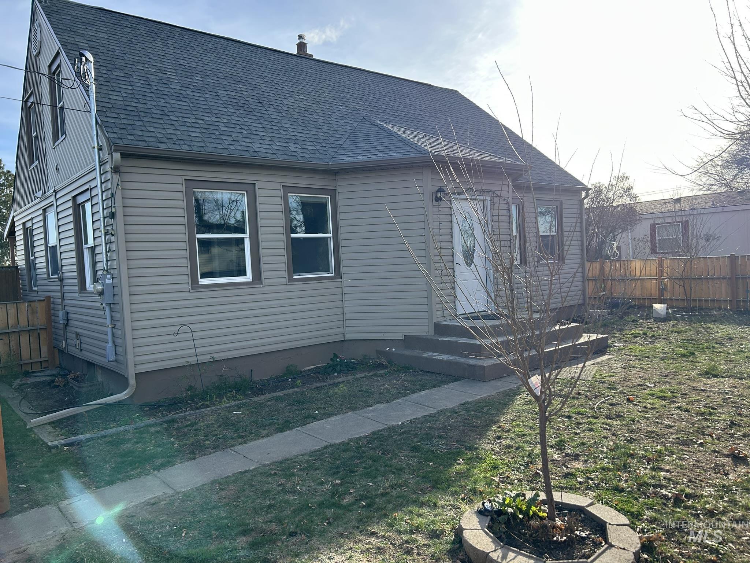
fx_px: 563
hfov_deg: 67.3
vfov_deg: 53.1
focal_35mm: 26
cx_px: 375
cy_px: 282
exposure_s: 1/1311
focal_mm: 5.7
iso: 50
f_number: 1.5
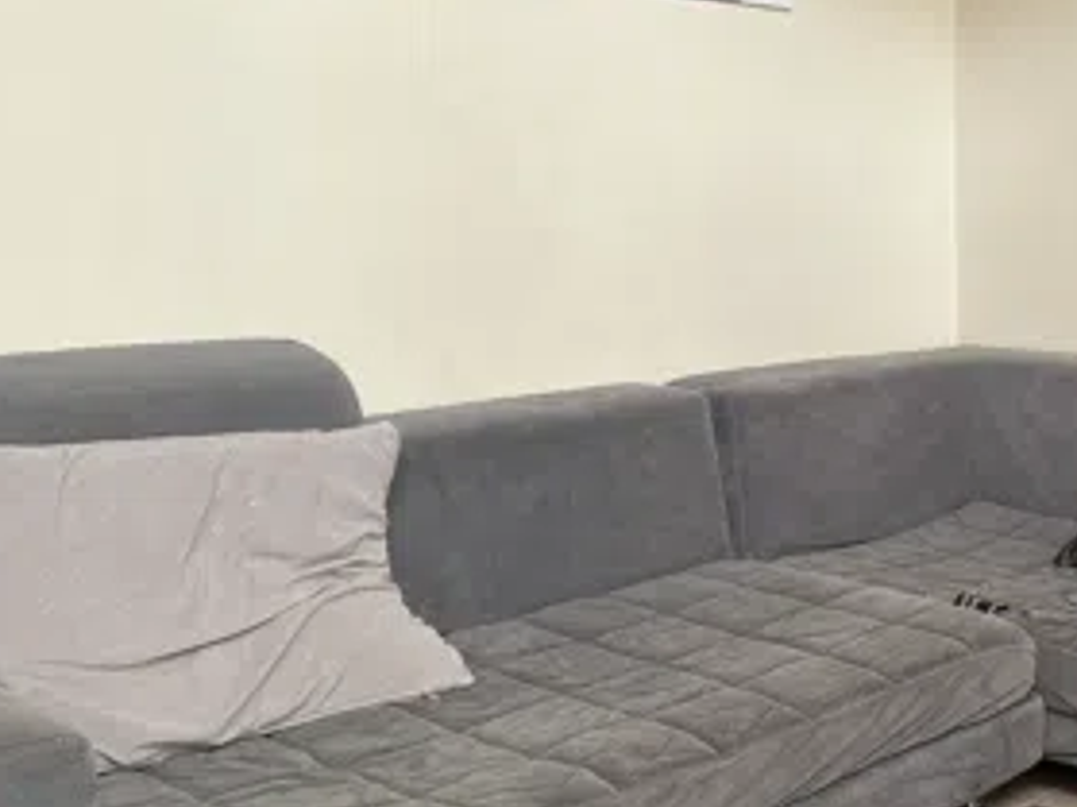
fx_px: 1710
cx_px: 1027
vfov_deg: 26.5
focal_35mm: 55
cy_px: 320
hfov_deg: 32.7
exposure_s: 1/63
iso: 250
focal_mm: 6.86
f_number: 1.78
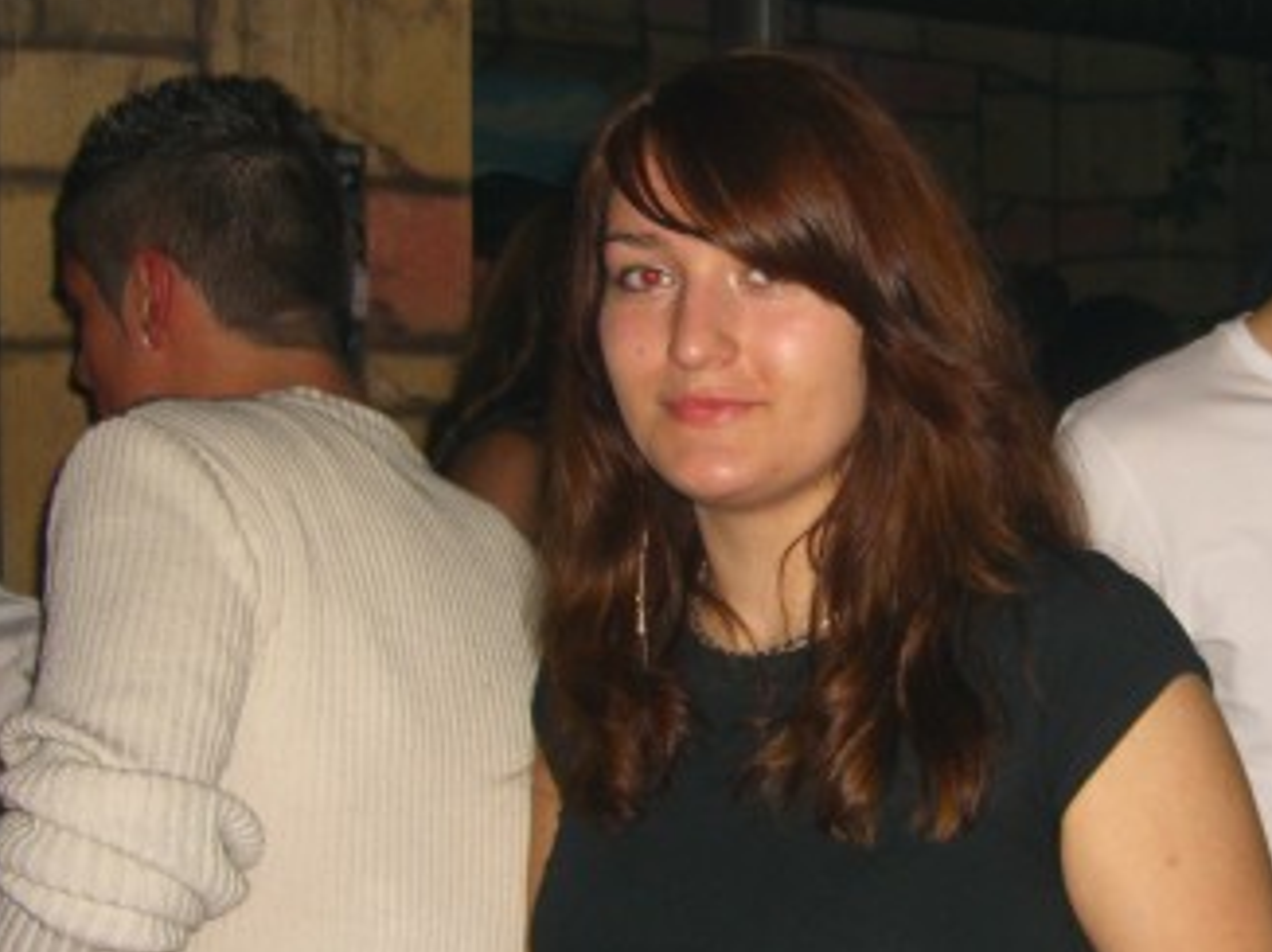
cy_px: 472
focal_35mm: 70
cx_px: 956
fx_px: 2570
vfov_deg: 21.0
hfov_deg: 27.4
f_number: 2.8
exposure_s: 1/60
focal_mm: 7.9
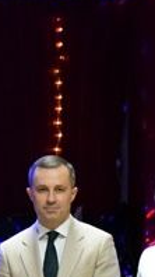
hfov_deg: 6.0
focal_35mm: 200
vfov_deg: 10.6
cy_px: 336
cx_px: -106
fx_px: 1465
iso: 4500
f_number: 4
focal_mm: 28
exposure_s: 1/100
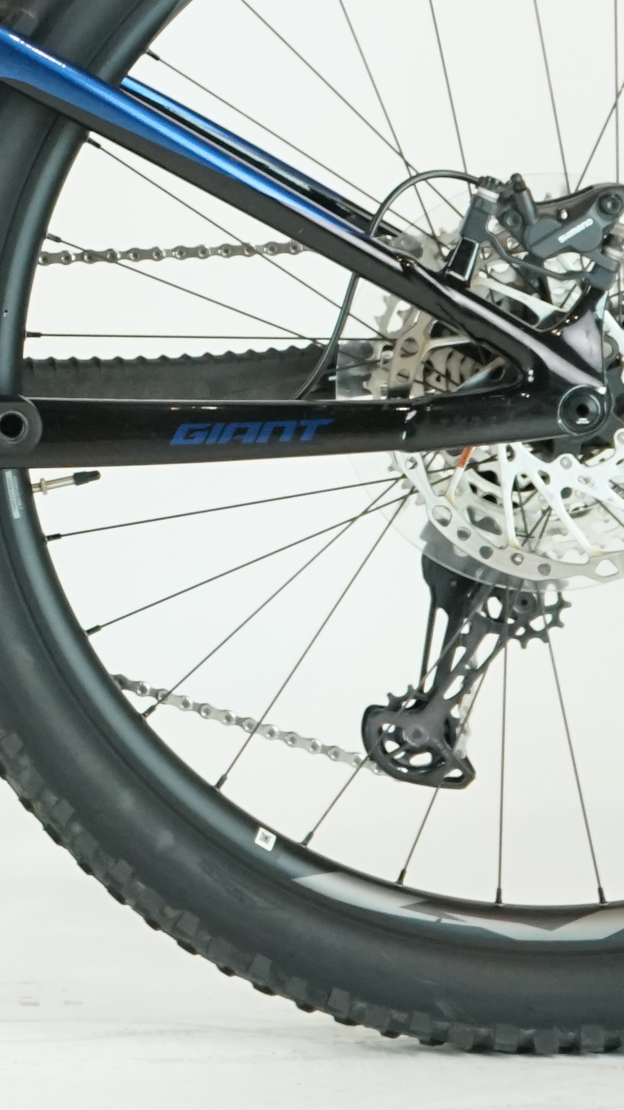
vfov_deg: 10.8
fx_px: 5796
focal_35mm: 197
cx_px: -614
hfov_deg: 6.0
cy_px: -108
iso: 2000
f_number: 6.3
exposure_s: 1/200
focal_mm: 54
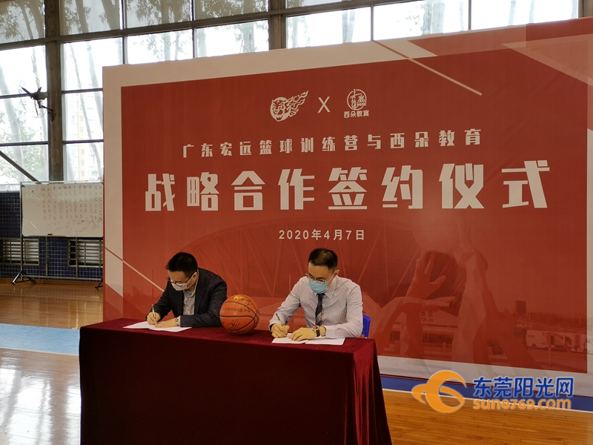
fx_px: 634
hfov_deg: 50.1
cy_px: 222
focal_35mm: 37
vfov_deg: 38.7
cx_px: 296
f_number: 1.8
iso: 50
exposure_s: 1/122
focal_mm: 4.75
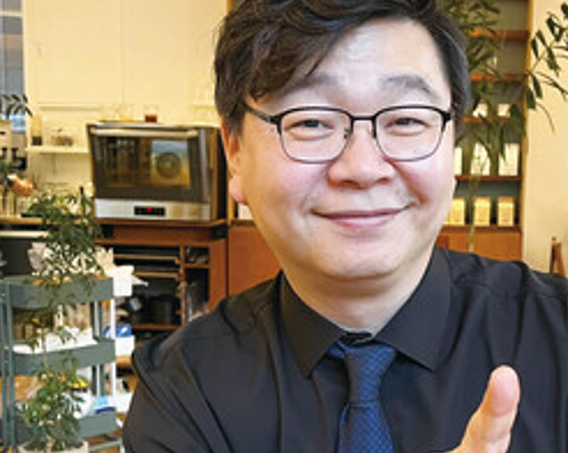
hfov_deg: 30.4
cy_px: 328
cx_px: 367
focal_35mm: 62
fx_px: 1041
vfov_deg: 24.3
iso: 320
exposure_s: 1/60
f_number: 1.6
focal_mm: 5.1
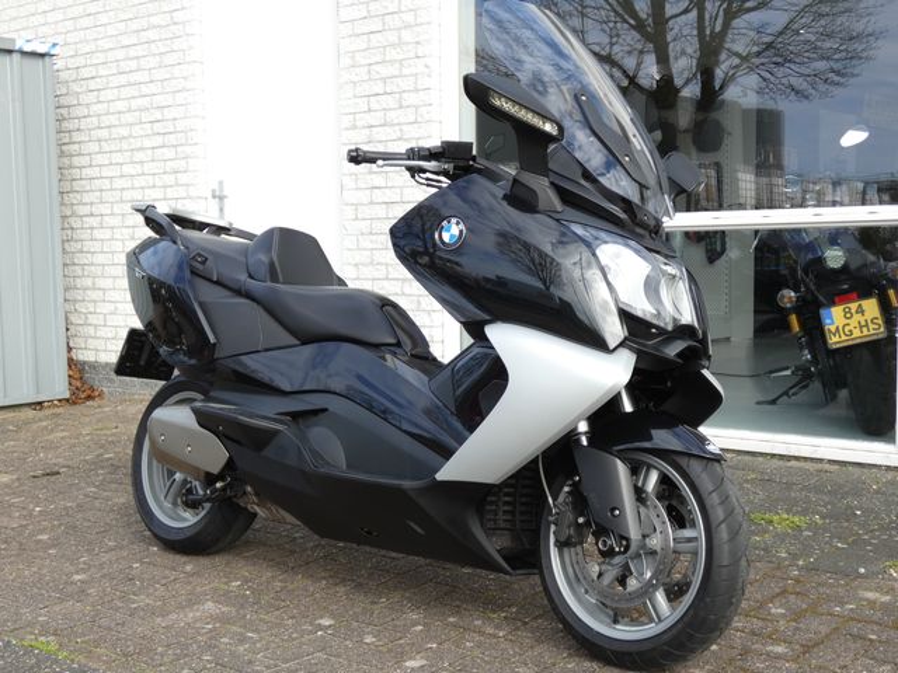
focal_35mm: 48
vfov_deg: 30.3
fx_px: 1245
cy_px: 336
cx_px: 449
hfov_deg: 39.7
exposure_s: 1/250
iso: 80
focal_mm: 8.6
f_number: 3.8
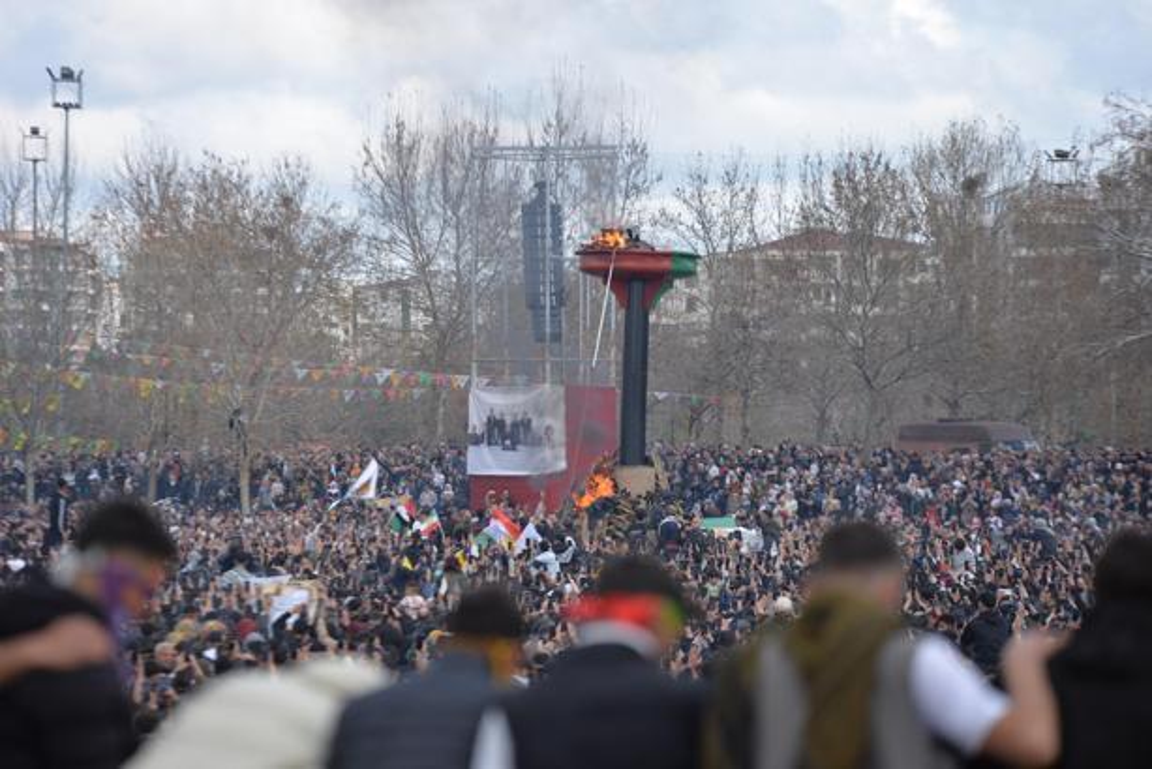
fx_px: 6403
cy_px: 384
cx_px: 576
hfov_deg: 10.3
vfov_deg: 6.9
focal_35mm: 200
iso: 320
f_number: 4.5
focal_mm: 200
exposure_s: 1/2000
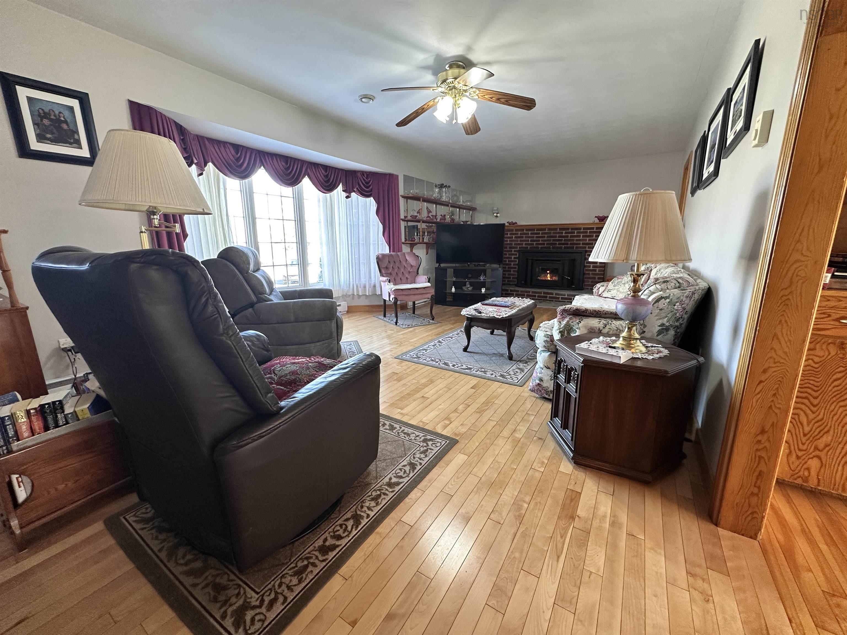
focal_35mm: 14
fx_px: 343
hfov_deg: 102.1
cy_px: 318
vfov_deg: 85.7
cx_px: 424
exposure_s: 1/60
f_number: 2.2
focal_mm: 2.22
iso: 160
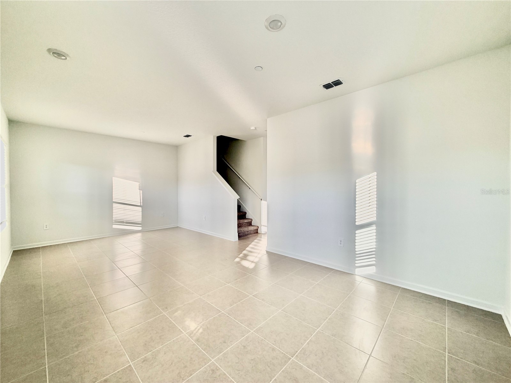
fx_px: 207
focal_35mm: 14
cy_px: 192
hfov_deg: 102.1
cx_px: 256
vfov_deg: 85.7
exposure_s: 1/121
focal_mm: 2.22
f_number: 2.2
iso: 50
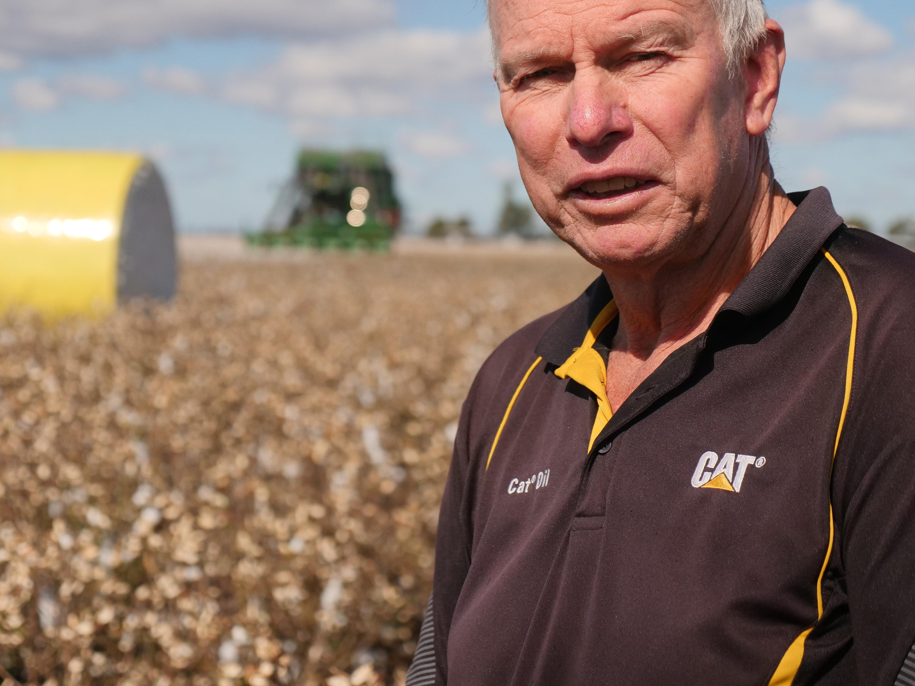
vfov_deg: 16.9
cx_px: 404
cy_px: 239
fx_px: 2300
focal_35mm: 87
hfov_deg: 22.5
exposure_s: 1/80
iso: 500
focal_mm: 33
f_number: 2.8
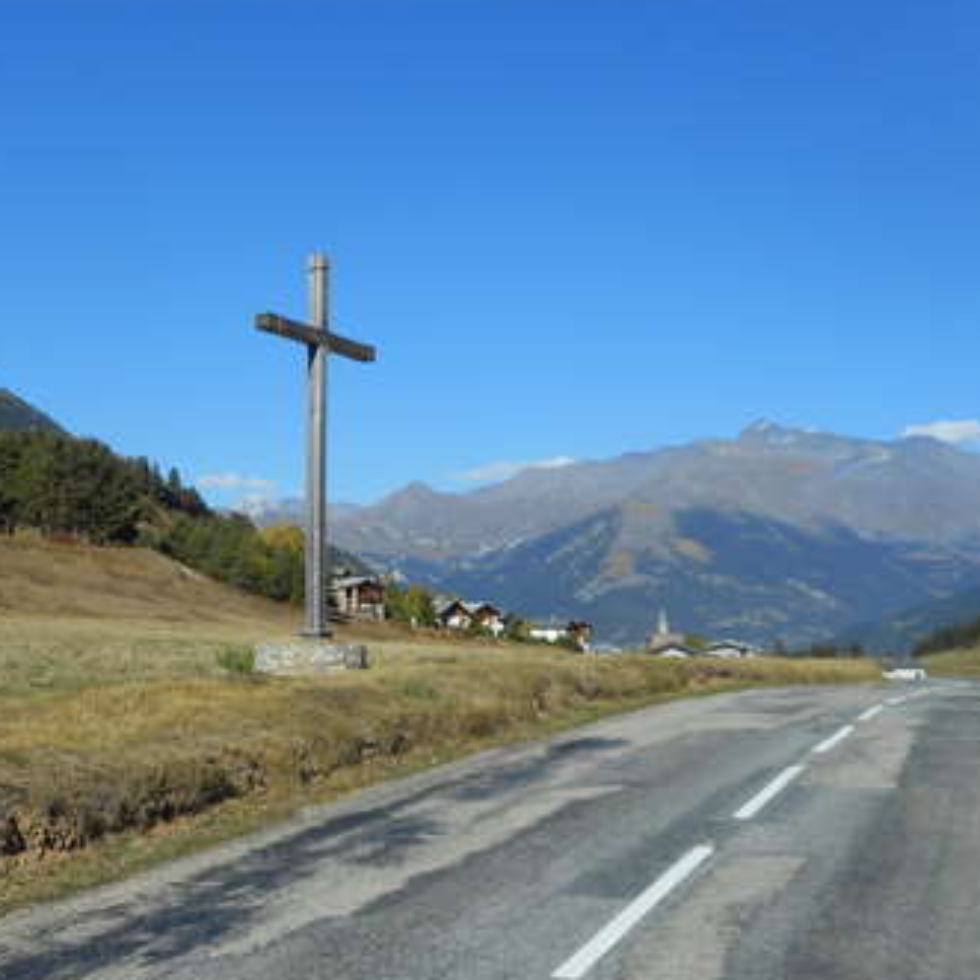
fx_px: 1281
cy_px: 459
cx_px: 255
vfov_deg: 41.8
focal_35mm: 40
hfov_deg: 40.8
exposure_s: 1/1000
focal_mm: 4.5
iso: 80
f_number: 3.7
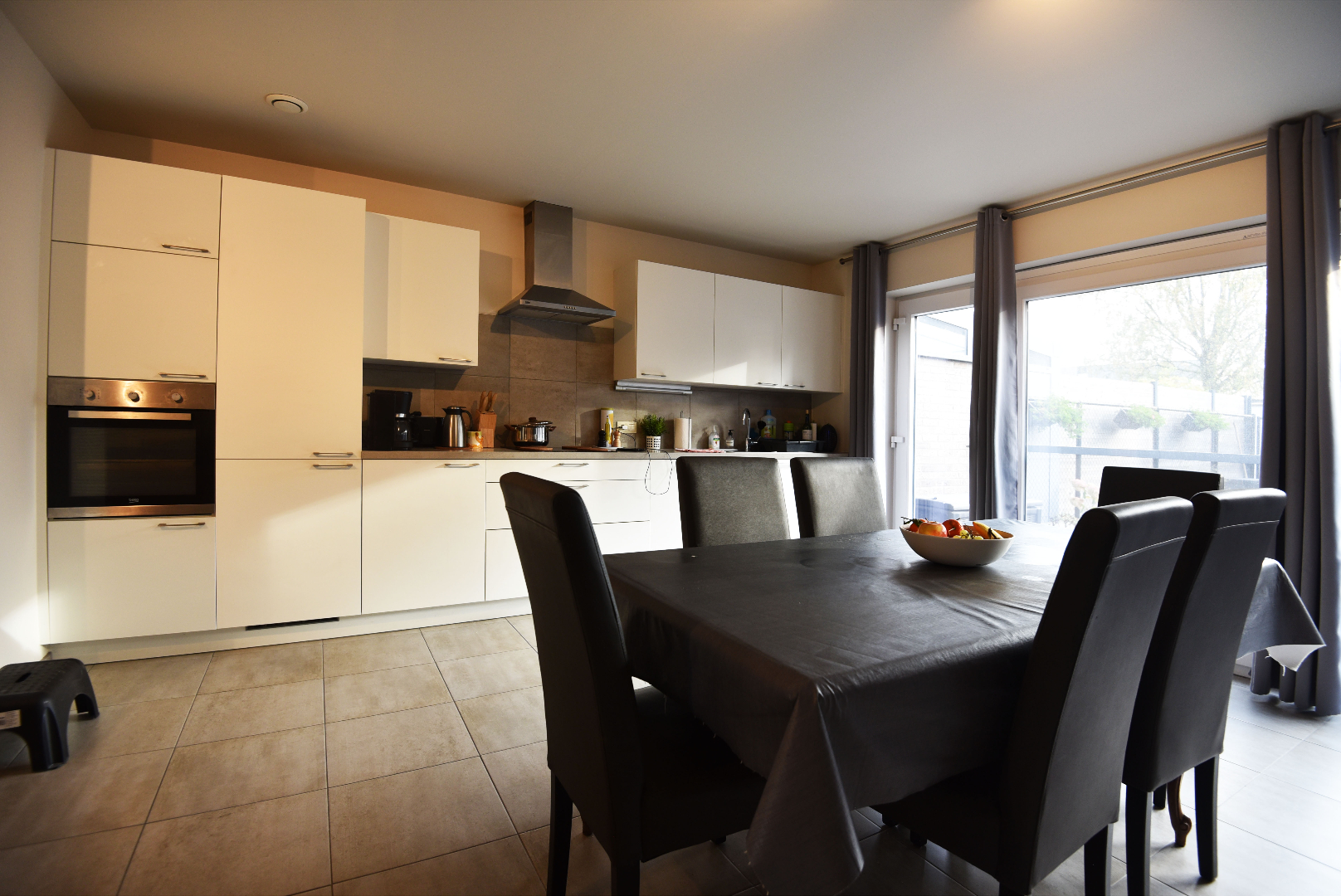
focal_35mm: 16
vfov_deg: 73.8
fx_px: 596
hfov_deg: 96.7
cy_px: 448
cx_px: 670
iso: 400
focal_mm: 16
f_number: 4.5
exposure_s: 1/80
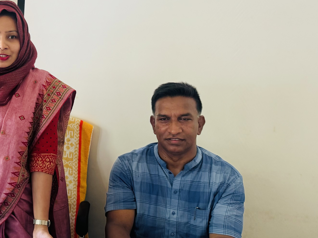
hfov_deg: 34.6
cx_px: 27
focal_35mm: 52
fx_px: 478
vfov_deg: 27.8
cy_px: 72
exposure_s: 1/60
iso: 200
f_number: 1.78
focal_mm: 6.76
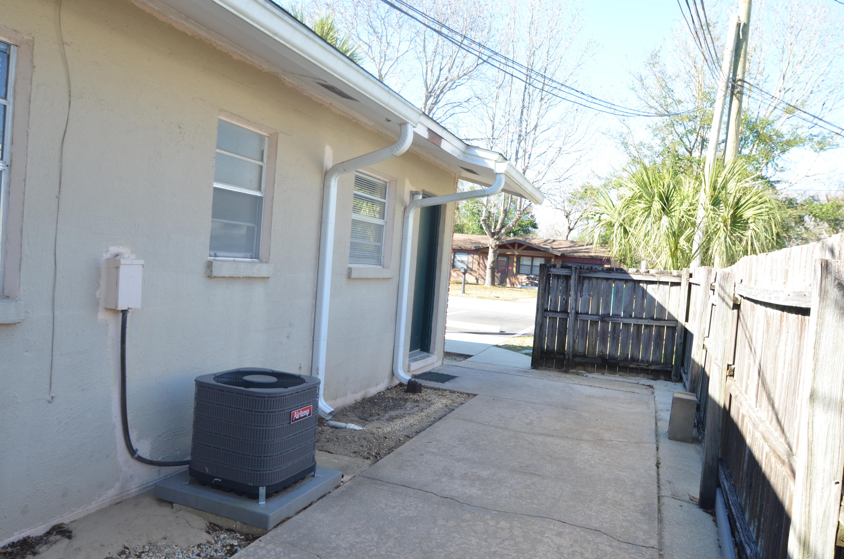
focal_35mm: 24
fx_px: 561
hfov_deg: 73.9
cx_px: 422
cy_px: 280
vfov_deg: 52.9
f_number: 6.3
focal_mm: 16
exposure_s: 1/160
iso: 200
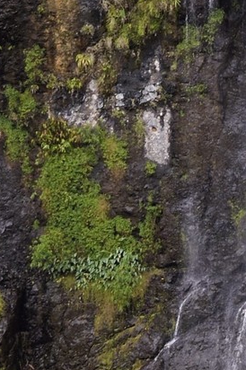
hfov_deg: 7.4
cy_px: -467
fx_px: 1858
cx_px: 405
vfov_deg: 10.1
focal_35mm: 181
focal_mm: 31
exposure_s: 1/160
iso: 400
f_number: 7.1
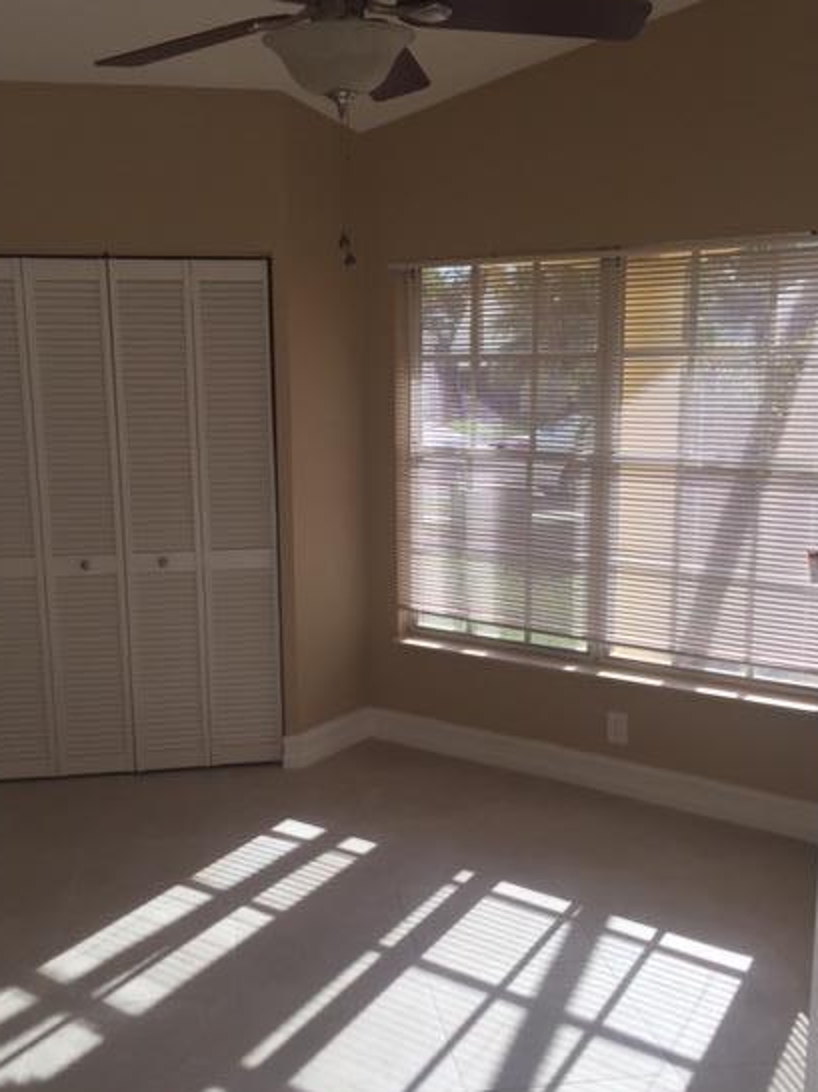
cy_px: 576
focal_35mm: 34
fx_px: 1072
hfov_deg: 41.8
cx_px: 388
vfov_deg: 53.9
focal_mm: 4.15
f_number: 2.2
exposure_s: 1/145
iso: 32
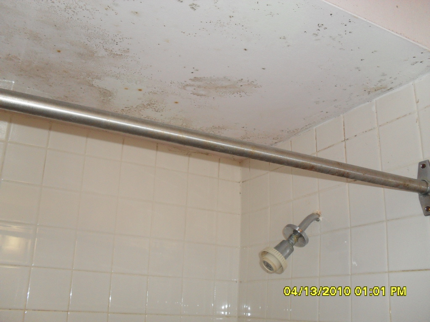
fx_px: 435
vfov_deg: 40.7
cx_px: 215
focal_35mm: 35
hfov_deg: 52.6
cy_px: 161
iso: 200
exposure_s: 1/45
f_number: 3.2
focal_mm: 6.3
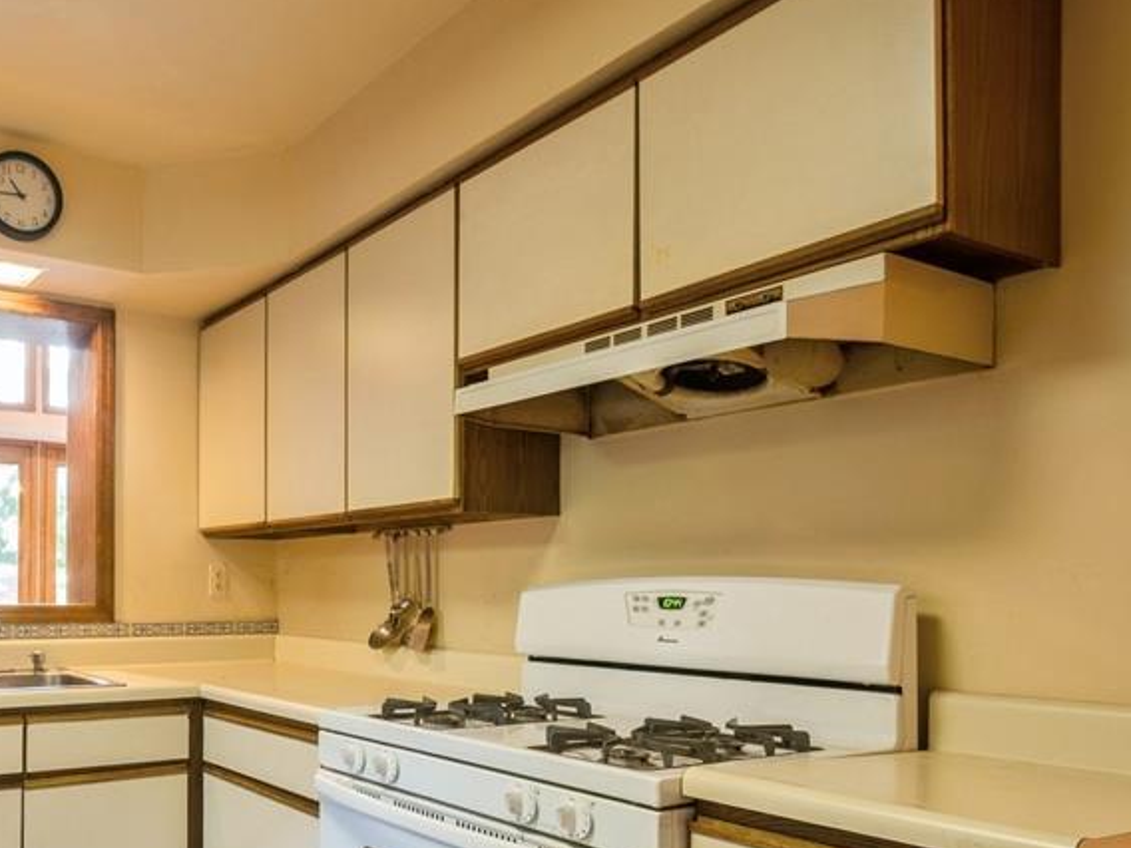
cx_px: 209
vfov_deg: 51.5
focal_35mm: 26
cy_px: 601
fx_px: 849
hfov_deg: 61.2
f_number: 11
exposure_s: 2.5
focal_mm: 10
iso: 100
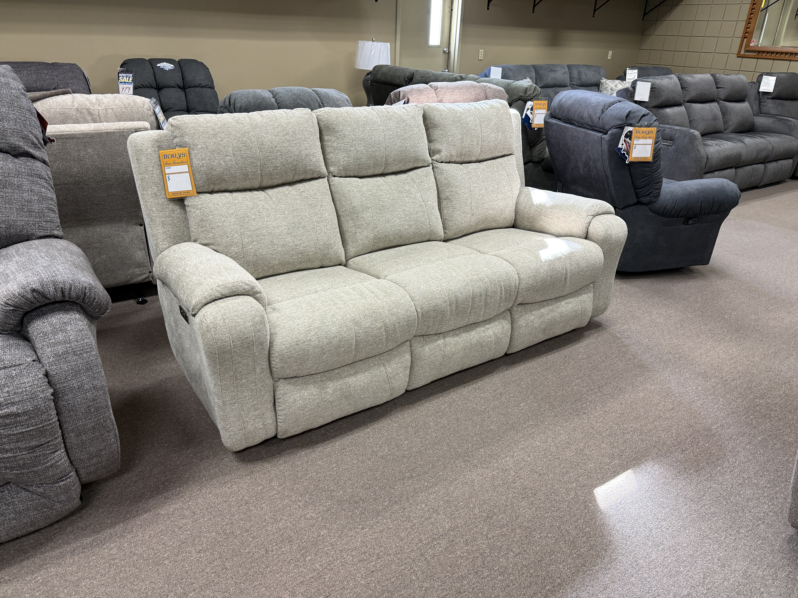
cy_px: 299
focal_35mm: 24
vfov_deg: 56.8
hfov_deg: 71.6
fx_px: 553
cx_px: 399
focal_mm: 6.76
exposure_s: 1/60
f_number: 1.78
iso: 200
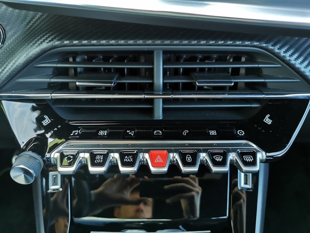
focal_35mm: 27
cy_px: 116
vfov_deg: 51.4
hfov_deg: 65.3
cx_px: 155
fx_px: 242
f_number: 1.8
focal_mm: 5.58
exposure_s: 1/100
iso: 250
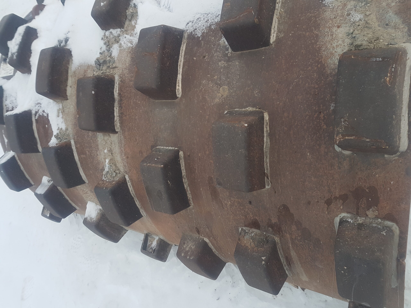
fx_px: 309
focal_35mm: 26
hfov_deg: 67.3
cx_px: 206
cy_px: 154
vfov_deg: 53.1
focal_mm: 4.2
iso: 64
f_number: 1.7
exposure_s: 1/50
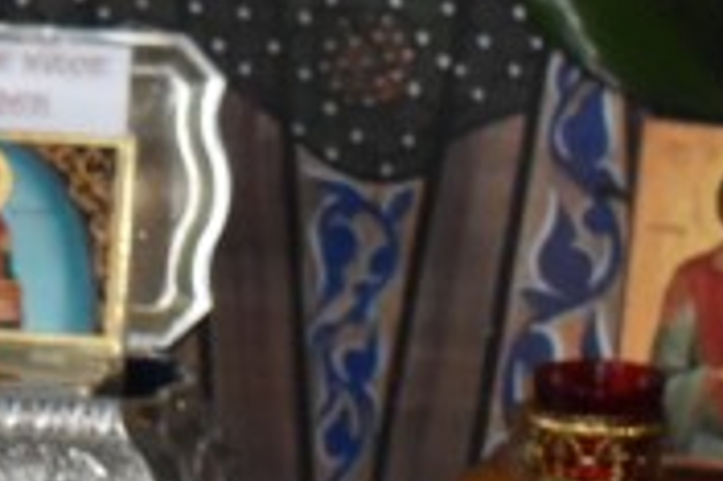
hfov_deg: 6.0
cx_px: -702
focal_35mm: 334
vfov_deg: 4.1
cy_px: -214
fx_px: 6701
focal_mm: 34
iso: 1800
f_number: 4.5
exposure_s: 1/60
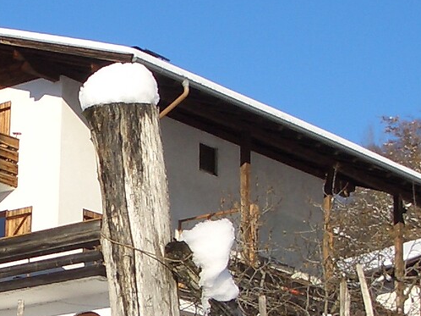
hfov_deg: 14.4
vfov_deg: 10.9
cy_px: 247
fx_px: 1641
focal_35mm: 135
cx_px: -16
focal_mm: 5.8
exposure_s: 1/400
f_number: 4.3
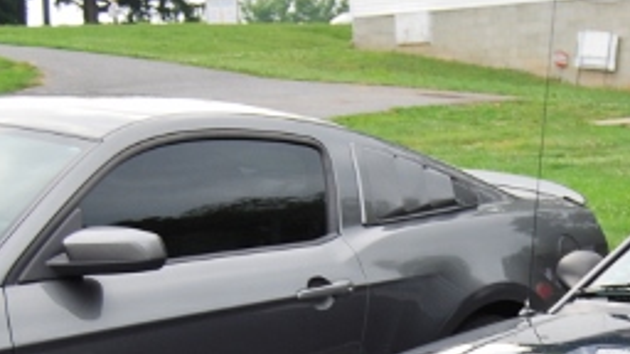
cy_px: 435
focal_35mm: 110
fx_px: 1838
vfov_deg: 10.8
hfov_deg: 19.1
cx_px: 556
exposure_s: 1/125
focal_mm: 28
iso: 160
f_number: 5.6
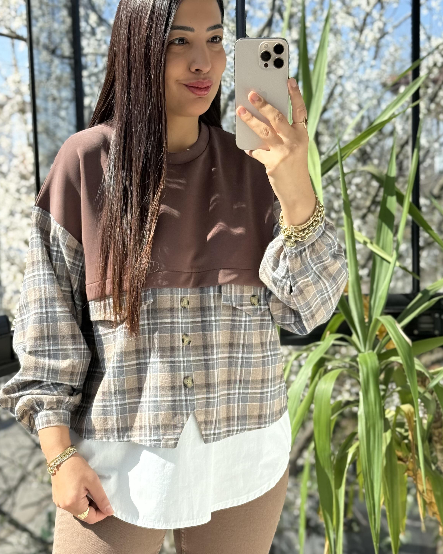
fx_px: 1065
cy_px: 305
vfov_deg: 29.1
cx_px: 195
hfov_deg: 23.5
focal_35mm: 65
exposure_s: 1/1116
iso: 100
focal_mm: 6.76
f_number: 1.78
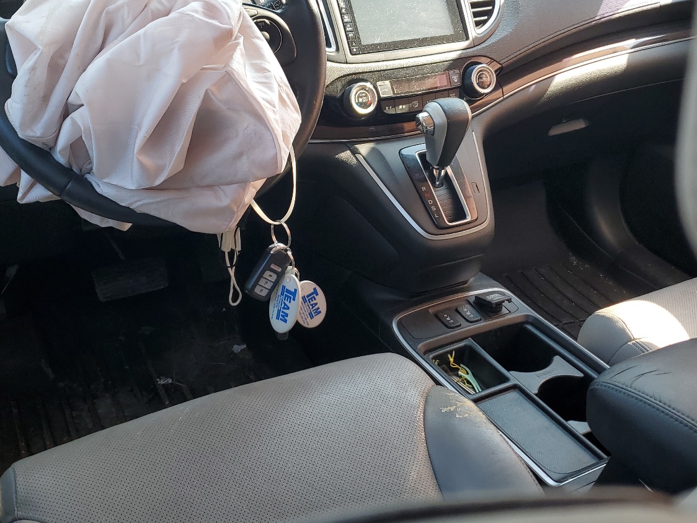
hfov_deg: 50.1
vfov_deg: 38.6
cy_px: 223
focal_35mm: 37
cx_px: 319
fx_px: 745
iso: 50
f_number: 1.5
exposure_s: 1/244
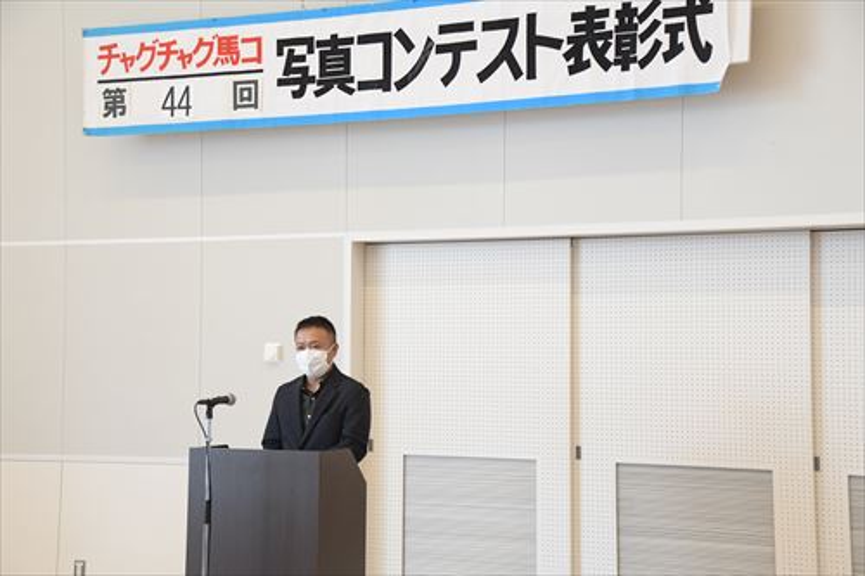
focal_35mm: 60
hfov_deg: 33.4
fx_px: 1441
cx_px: 432
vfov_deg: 22.6
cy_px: 288
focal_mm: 40
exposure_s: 1/320
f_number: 4.5
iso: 3200
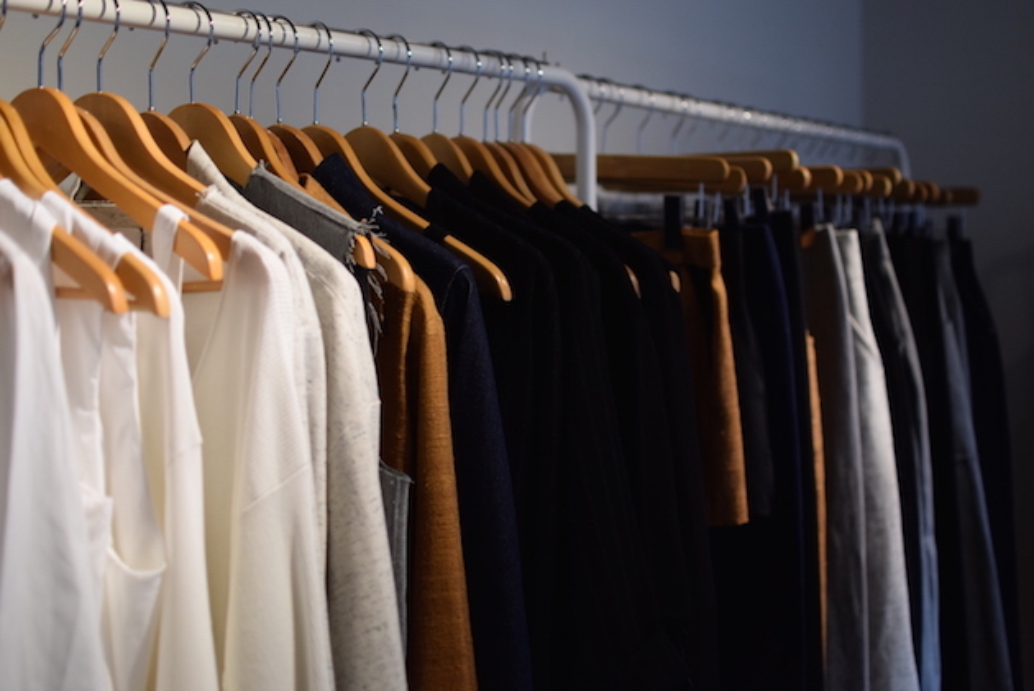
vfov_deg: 25.8
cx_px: 517
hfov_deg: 37.8
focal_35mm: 52
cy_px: 346
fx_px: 1509
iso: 640
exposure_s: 1/250
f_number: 1.8
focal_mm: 35
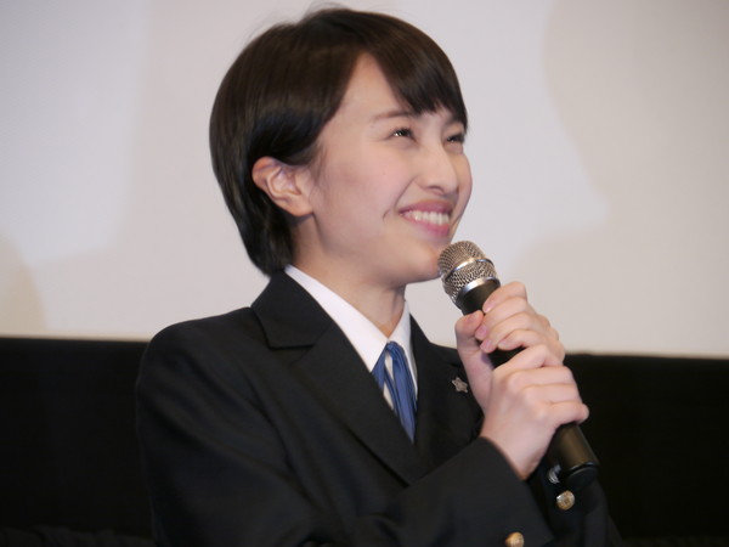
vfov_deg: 5.3
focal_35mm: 280
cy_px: 274
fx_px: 5897
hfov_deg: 7.1
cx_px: 364
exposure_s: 1/13
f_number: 5.8
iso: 400
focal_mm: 140
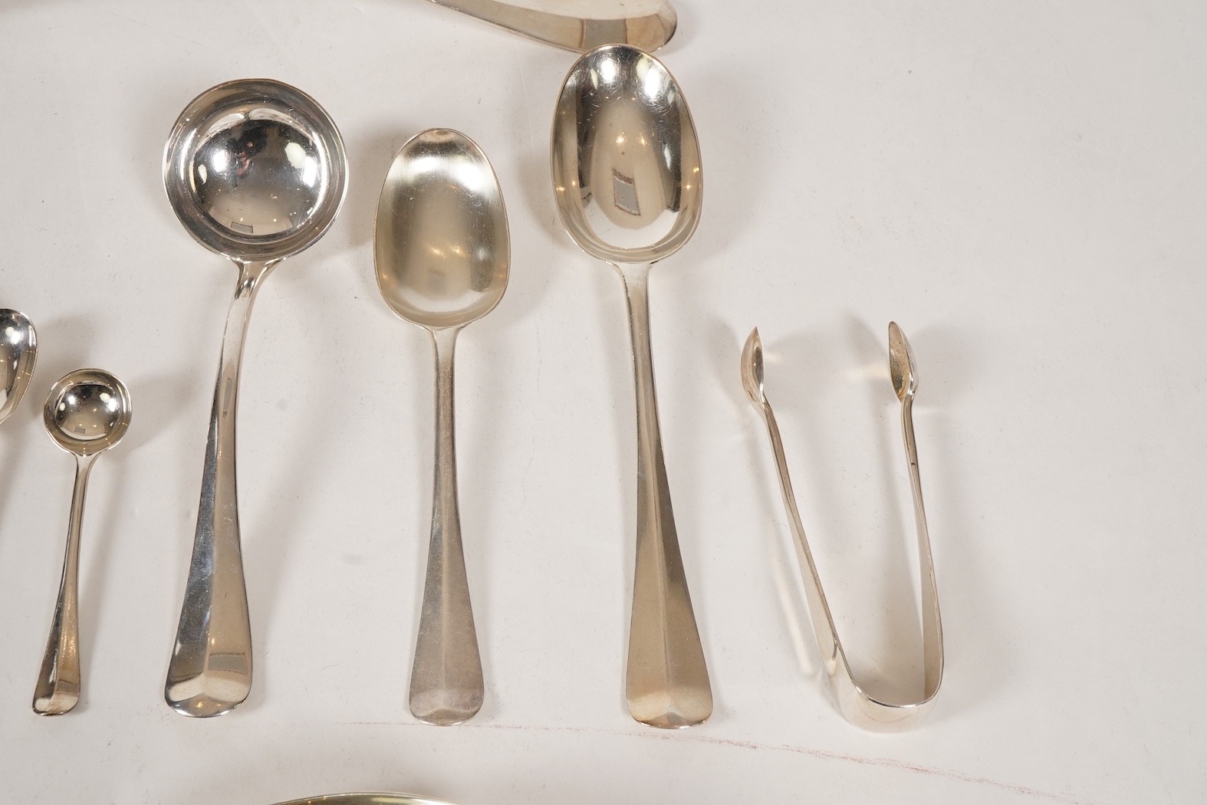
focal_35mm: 45
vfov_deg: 29.9
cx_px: 604
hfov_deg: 43.6
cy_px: 402
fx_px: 1509
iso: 400
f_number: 22
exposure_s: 1/125
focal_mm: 30
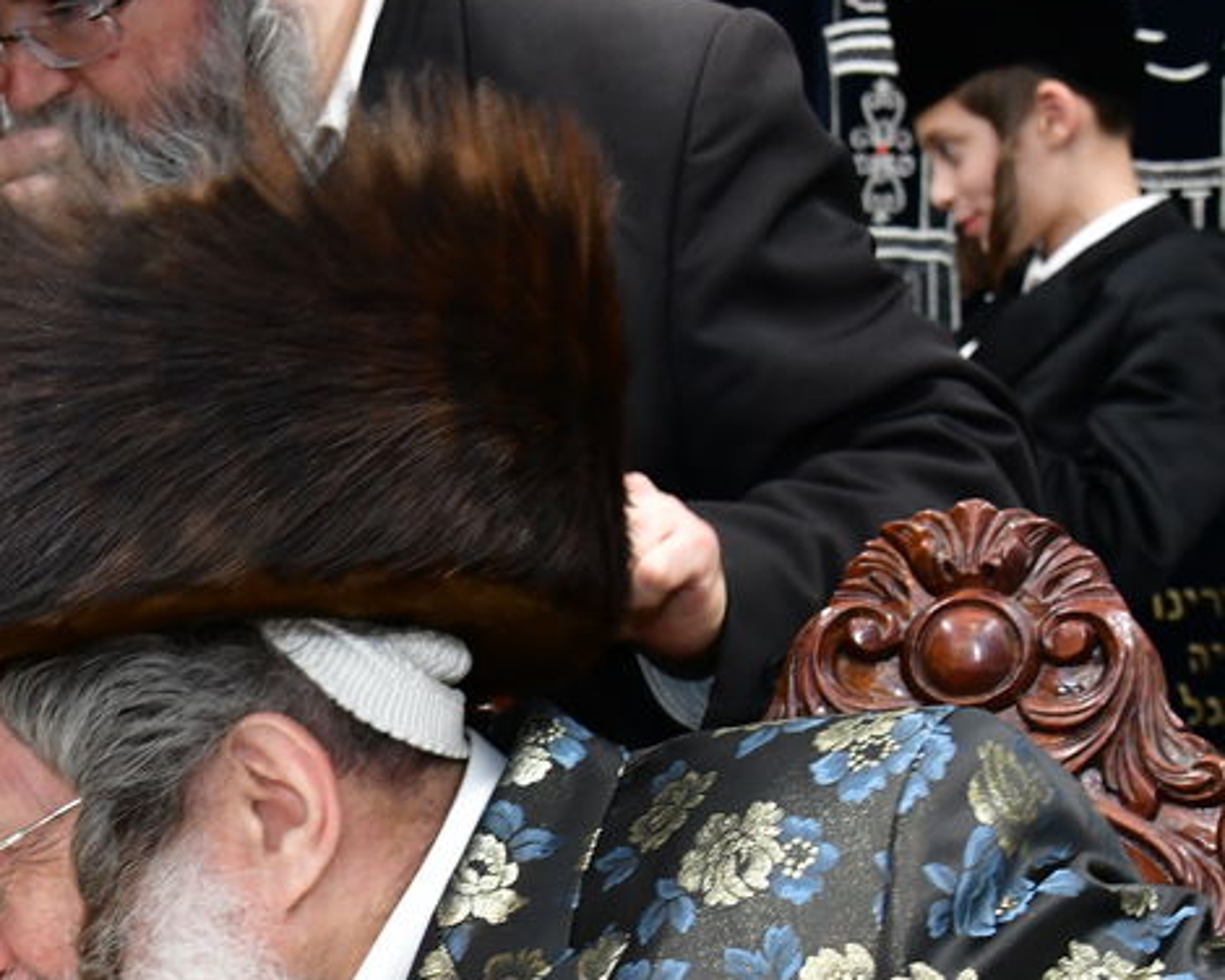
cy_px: 911
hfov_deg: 19.5
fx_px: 3444
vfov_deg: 16.0
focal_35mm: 95
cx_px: -16
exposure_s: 1/100
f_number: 5.6
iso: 2000
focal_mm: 34
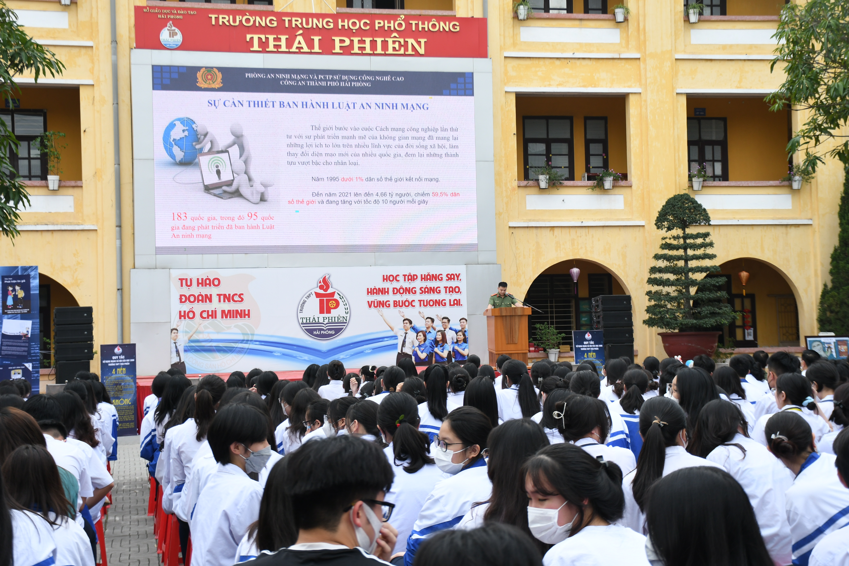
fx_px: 1415
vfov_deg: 22.6
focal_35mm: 60
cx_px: 424
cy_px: 283
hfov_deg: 33.4
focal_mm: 40
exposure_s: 1/200
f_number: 6.3
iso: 320
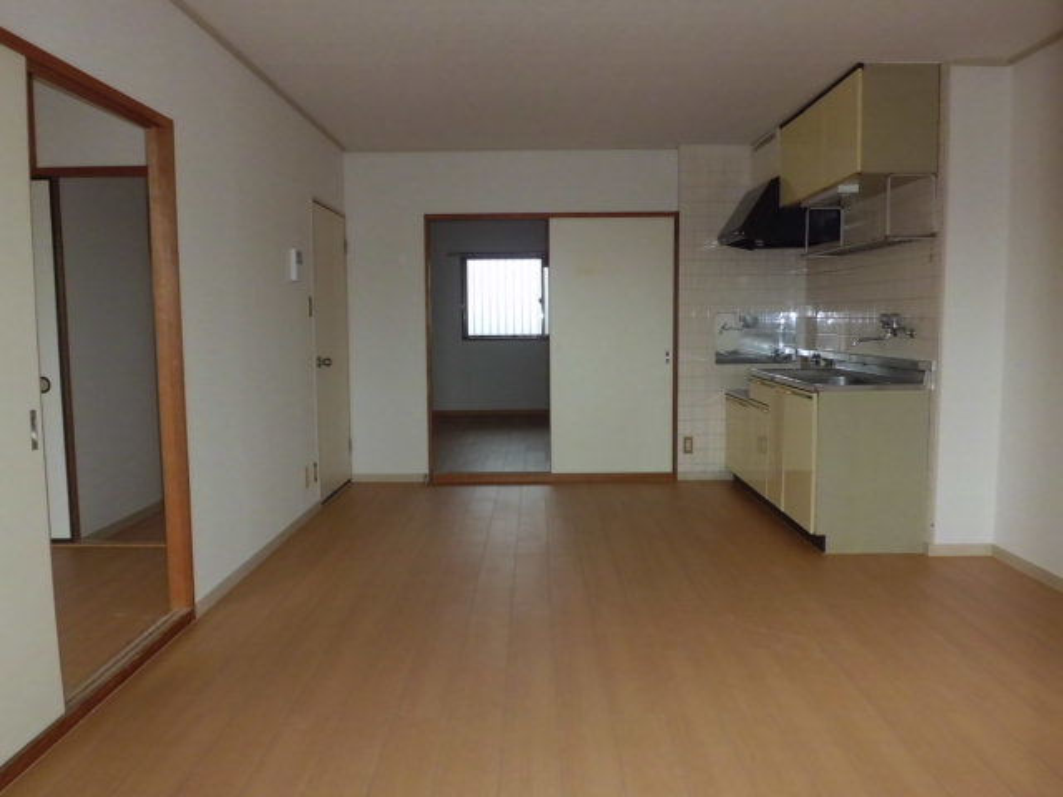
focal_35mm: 26
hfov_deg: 67.3
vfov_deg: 53.1
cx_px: 532
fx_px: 798
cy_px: 398
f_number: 2.8
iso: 64
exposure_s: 1/250
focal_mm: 4.7
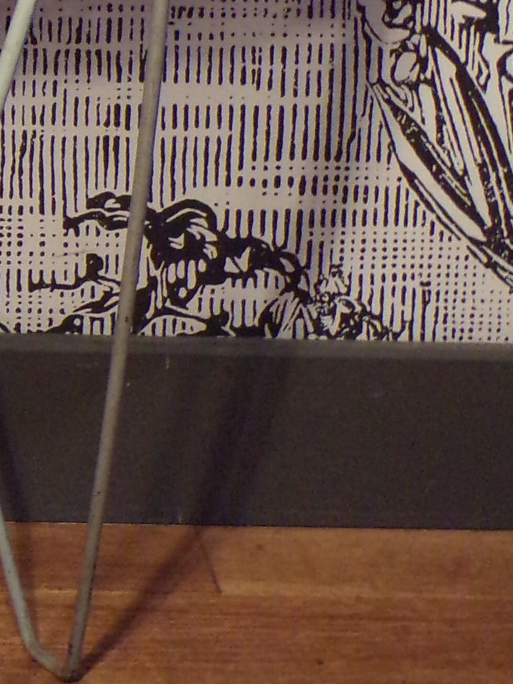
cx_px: -349
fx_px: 2569
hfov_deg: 10.8
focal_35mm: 130
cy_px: 43
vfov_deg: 15.0
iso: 457
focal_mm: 6.6
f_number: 3.3
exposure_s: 1/17
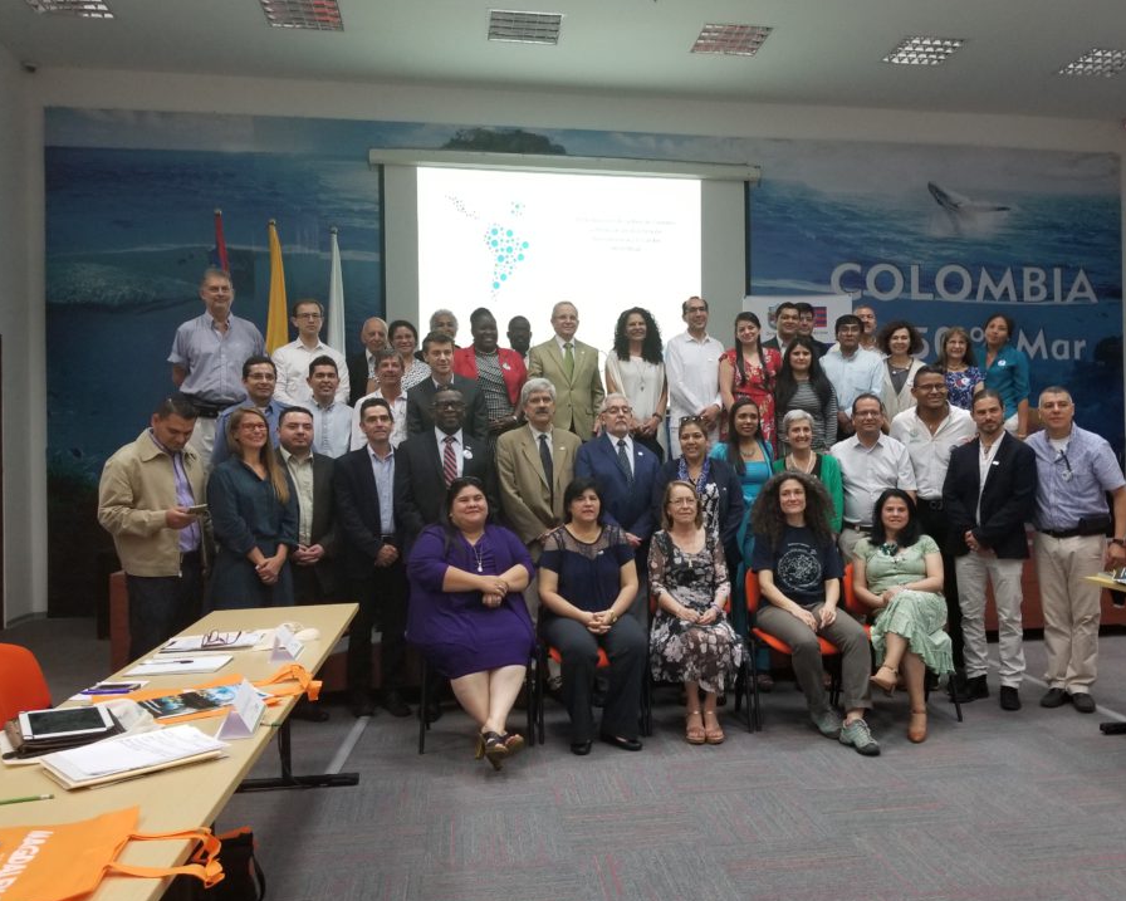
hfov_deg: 60.2
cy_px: 452
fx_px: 967
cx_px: 636
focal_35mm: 29
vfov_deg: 50.0
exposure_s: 1/30
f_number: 1.7
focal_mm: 4.3
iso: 160
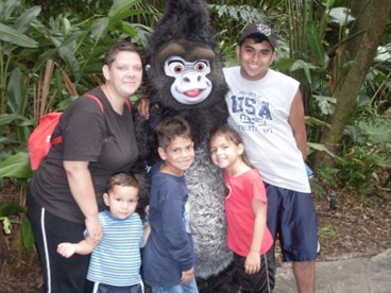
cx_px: 196
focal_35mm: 60
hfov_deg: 32.2
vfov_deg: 24.4
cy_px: 146
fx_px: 678
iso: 240
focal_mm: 9.9
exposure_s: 1/45
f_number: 3.4
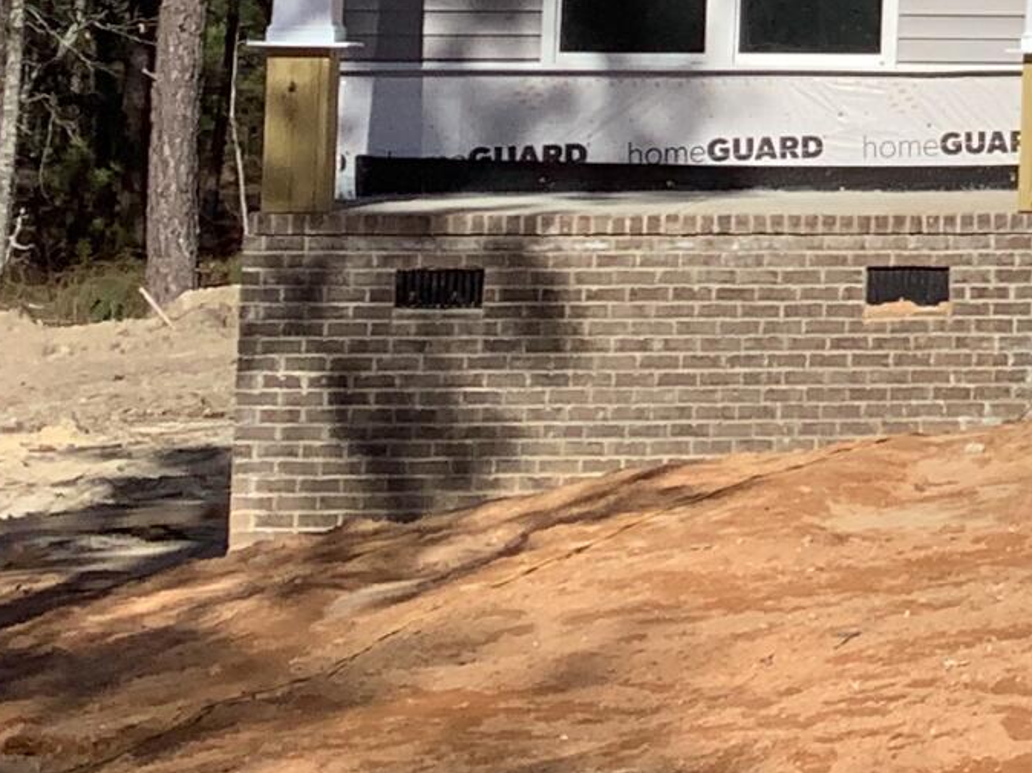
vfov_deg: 10.4
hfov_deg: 13.1
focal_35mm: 138
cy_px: -340
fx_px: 4113
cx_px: 1762
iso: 25
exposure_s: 1/2203
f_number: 2.4
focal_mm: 3.3
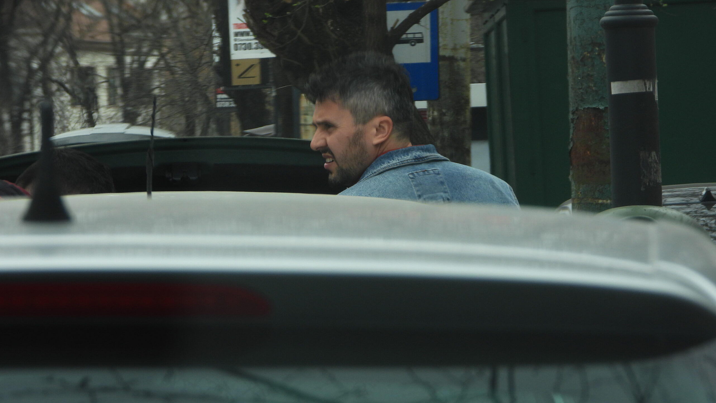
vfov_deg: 3.5
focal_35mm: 349
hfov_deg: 6.2
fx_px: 6626
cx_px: 358
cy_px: 161
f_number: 4.5
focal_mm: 57.5
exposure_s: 1/250
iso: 100
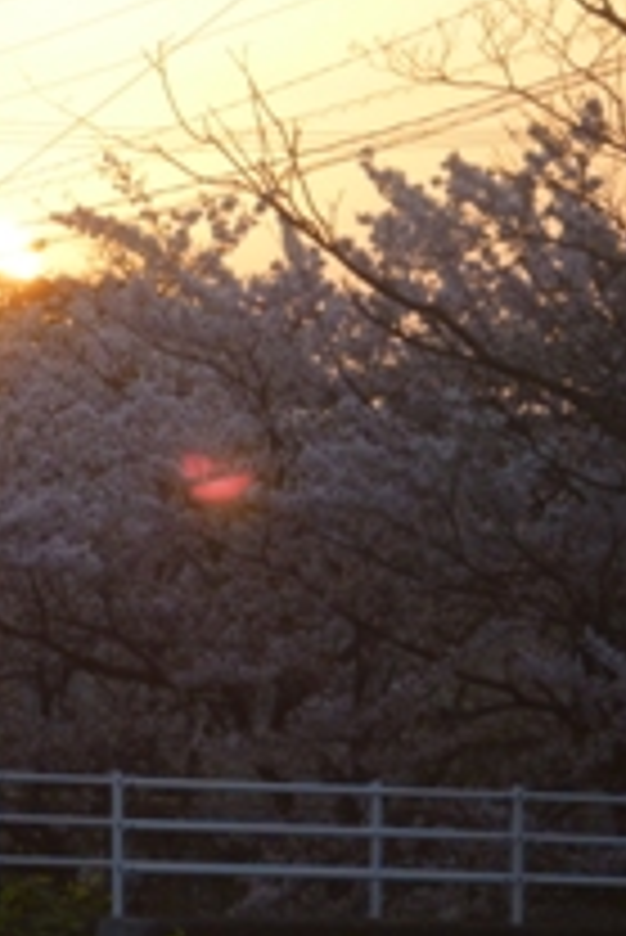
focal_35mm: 290
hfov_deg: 4.7
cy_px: 378
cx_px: 104
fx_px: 7551
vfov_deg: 7.1
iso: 200
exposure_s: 1/125
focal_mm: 26
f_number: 5.9
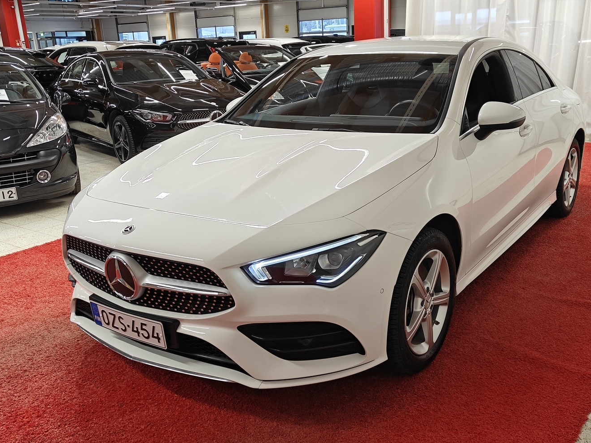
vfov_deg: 40.7
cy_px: 230
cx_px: 319
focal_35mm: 35
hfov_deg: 52.6
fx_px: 597
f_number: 1.8
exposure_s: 1/83
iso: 64
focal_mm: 5.59
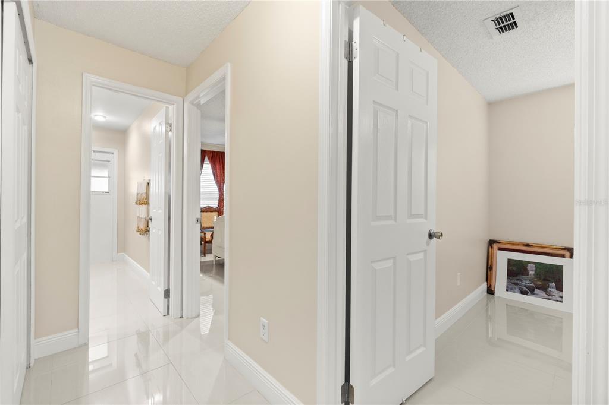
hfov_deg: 100.4
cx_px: 304
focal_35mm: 15
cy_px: 202
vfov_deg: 77.3
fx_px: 254
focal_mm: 10
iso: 100
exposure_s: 3.2
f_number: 8
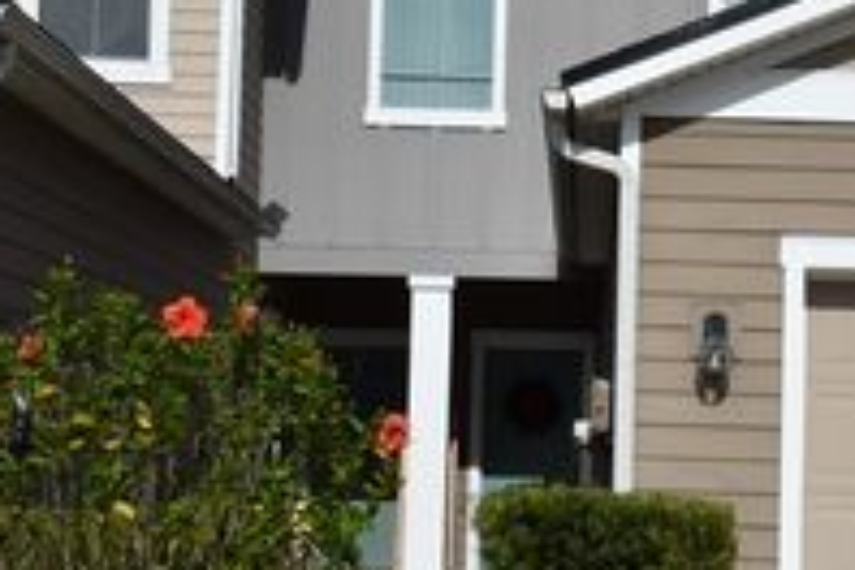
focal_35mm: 91
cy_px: 348
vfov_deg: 15.0
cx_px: 514
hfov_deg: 22.3
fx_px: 2161
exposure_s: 1/800
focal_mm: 24
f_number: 9
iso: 200
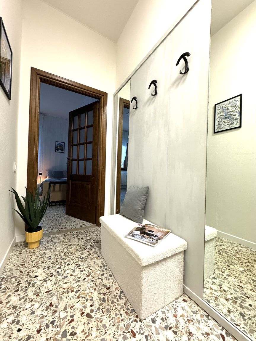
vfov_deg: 102.1
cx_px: 128
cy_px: 170
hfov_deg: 85.7
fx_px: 138
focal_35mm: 14
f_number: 2.2
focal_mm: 2.22
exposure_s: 1/50
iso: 320
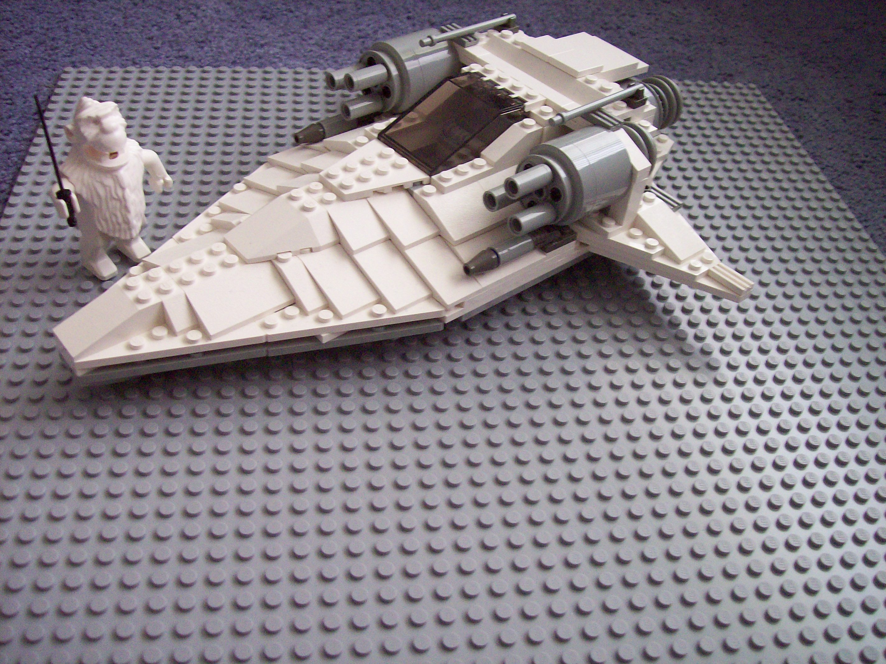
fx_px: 921
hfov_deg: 51.4
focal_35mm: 36
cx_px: 443
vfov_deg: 39.6
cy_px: 332
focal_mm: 6
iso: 160
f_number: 2.7
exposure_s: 1/13.4
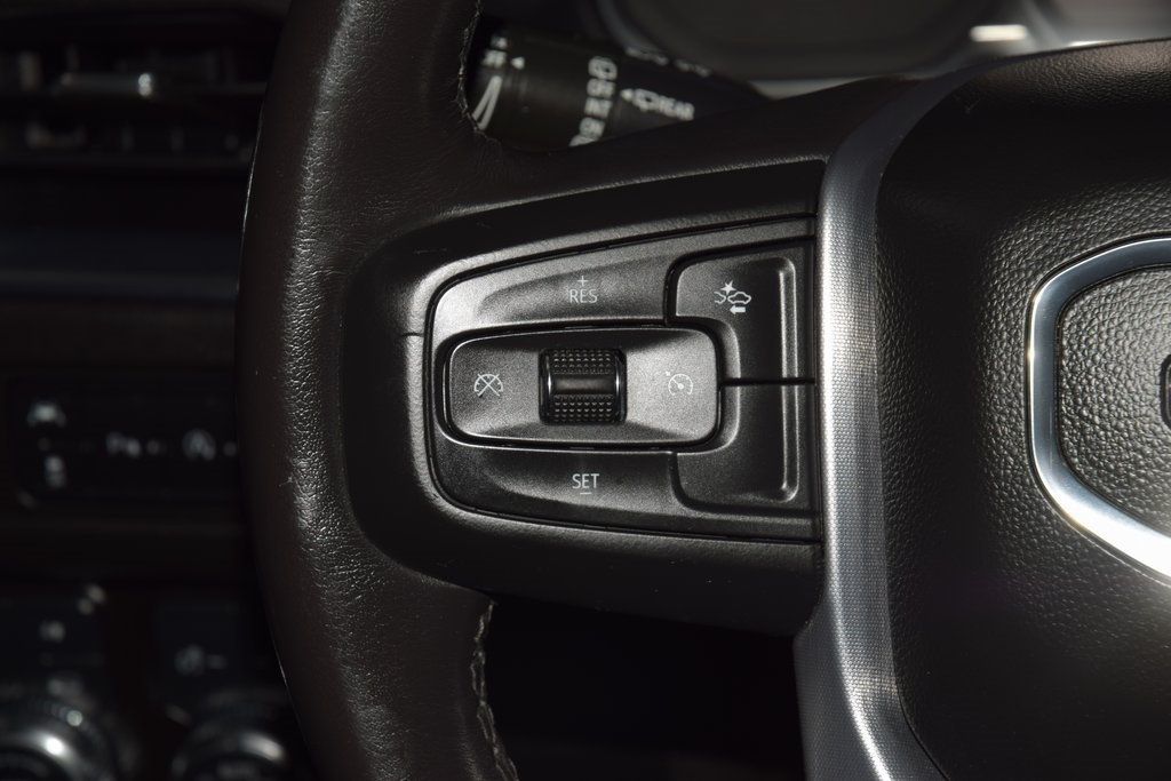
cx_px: 586
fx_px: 3416
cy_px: 390
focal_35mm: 105
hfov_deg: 19.5
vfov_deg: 13.0
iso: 100
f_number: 8
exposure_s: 1/125
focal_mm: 70
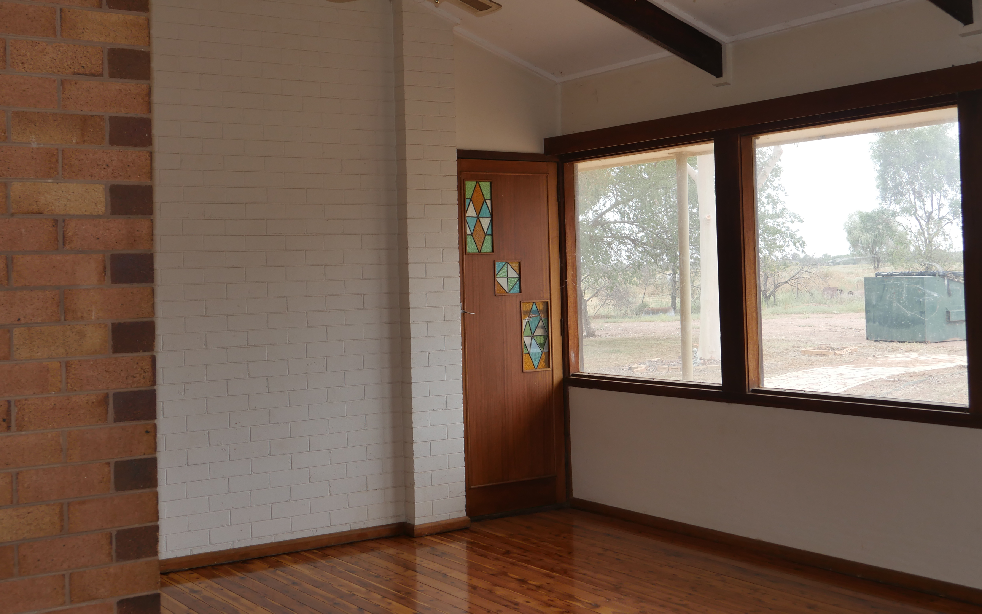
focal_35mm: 45
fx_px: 1204
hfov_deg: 44.4
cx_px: 493
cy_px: 253
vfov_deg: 28.5
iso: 200
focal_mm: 21
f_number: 5.6
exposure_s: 1/160
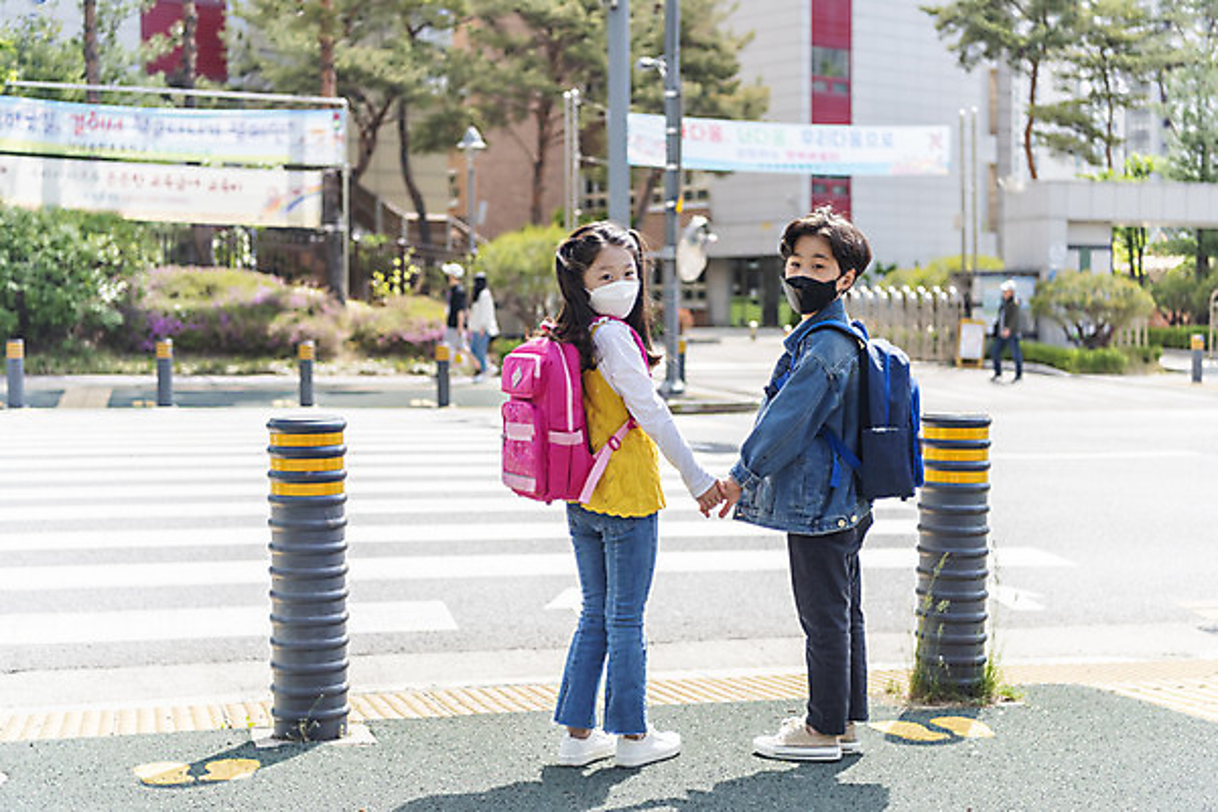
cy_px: 406
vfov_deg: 26.0
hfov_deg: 38.2
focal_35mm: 52
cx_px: 609
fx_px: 1759
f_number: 2.8
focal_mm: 52
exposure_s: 1/1000
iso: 200
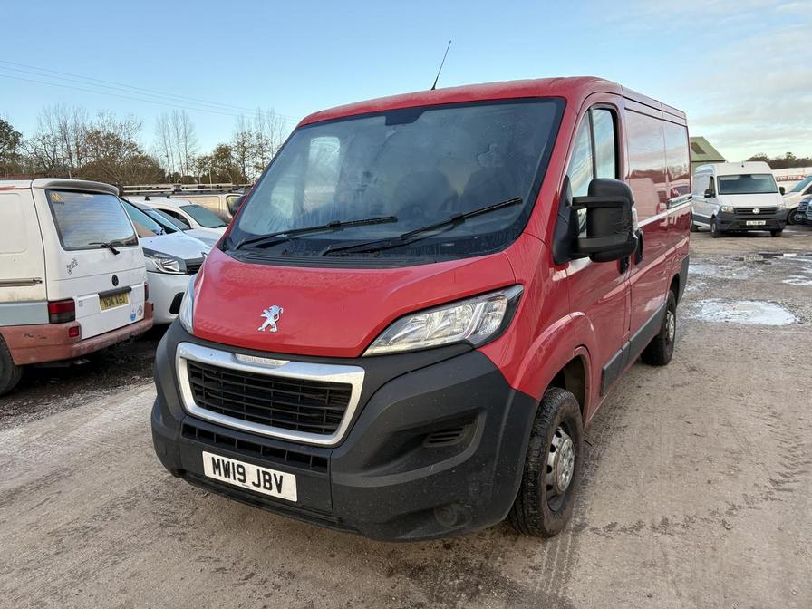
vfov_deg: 53.1
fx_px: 610
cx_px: 406
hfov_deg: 67.3
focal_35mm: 26
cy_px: 304
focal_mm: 5.96
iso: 64
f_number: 1.6
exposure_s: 1/511
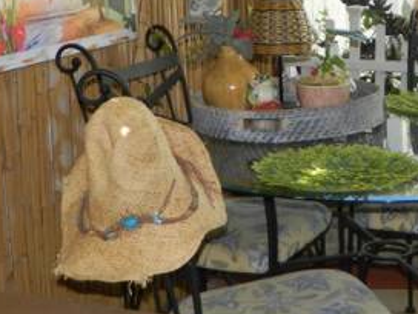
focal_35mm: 78
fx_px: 942
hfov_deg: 24.9
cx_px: 290
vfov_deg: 18.8
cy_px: 81
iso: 80
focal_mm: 4.5
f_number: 3.1
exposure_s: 1/125
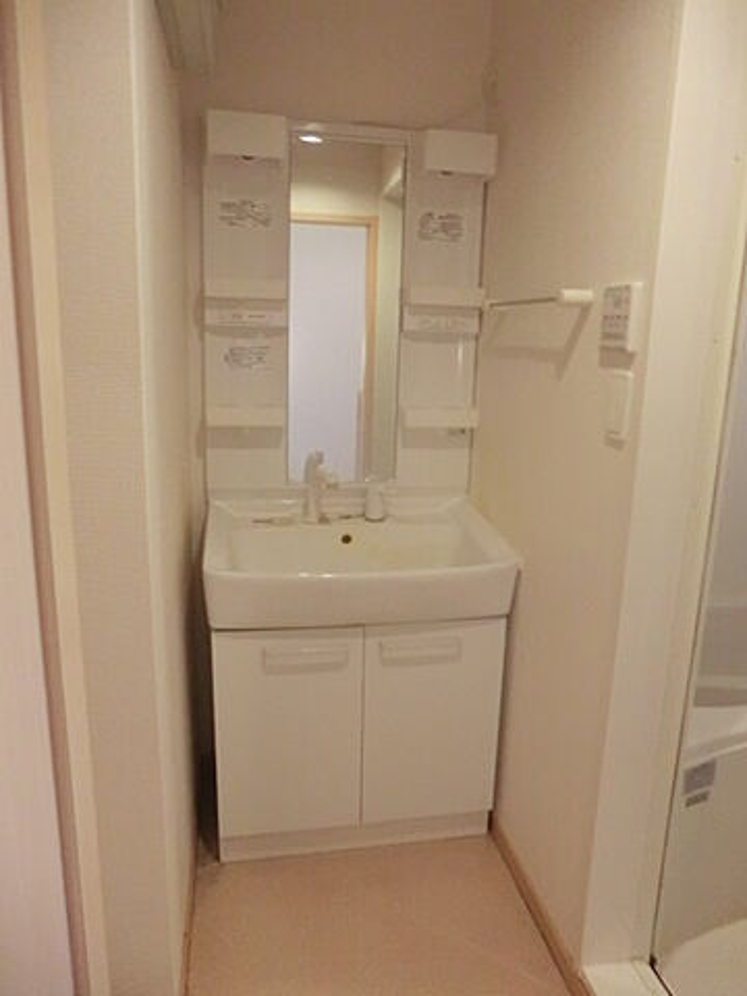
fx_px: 691
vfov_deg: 71.6
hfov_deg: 56.8
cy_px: 498
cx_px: 374
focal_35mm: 24
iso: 640
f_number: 3.2
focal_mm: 4.3
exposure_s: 1/60
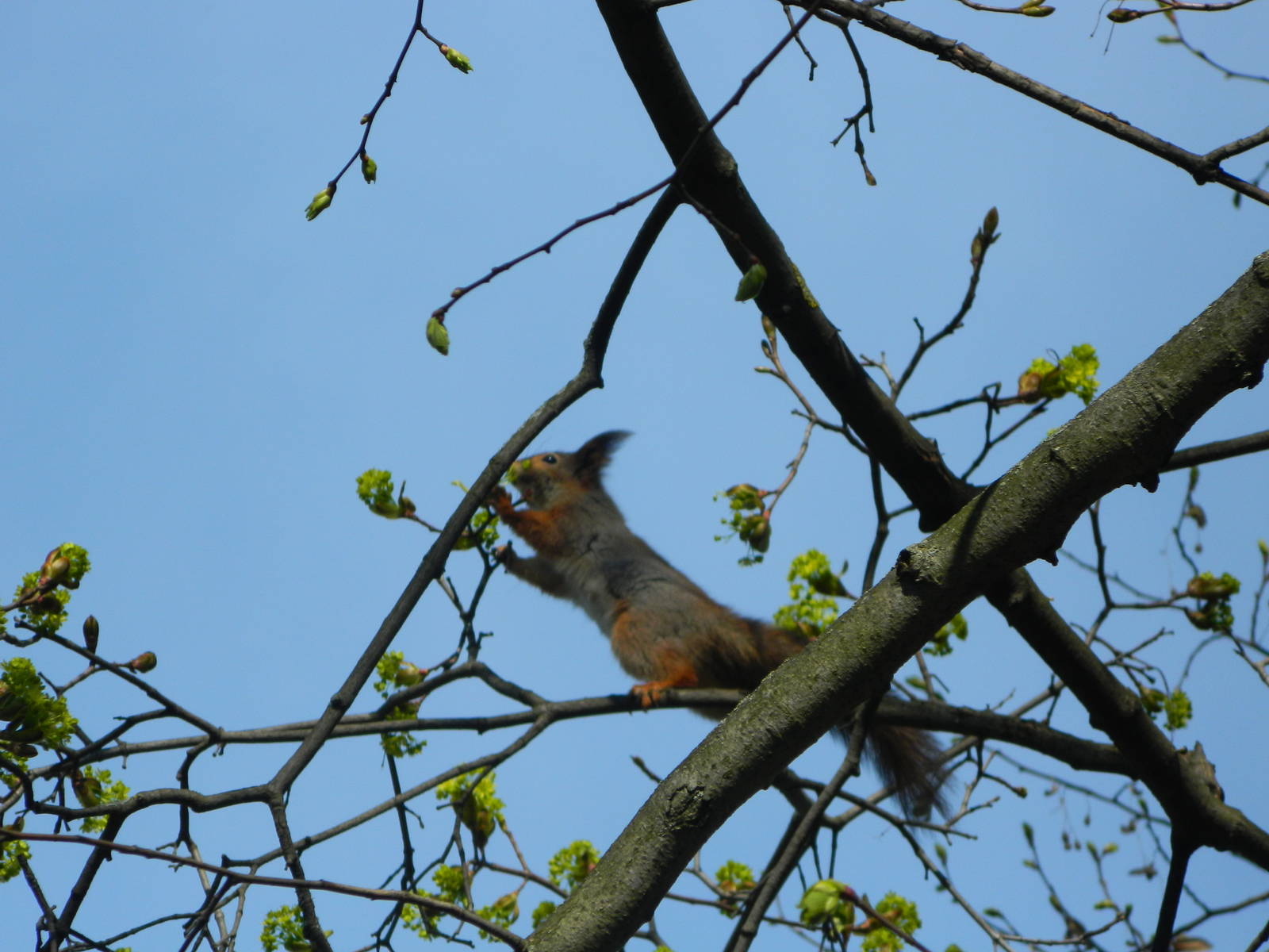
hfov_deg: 6.0
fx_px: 12171
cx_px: 634
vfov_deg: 4.5
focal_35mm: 332
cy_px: 476
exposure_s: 1/500
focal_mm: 59.7
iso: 80
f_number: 5.6
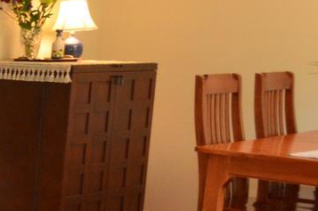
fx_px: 759
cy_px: 121
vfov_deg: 15.8
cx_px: -472
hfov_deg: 14.3
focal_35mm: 86
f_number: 4
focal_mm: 10
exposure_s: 1/60
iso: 1000
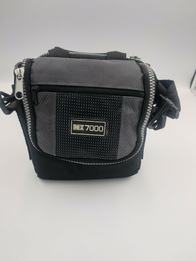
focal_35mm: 26
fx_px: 196
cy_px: 130
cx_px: 98
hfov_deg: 53.1
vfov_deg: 67.3
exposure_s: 1/107
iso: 100
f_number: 2.2
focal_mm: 3.81
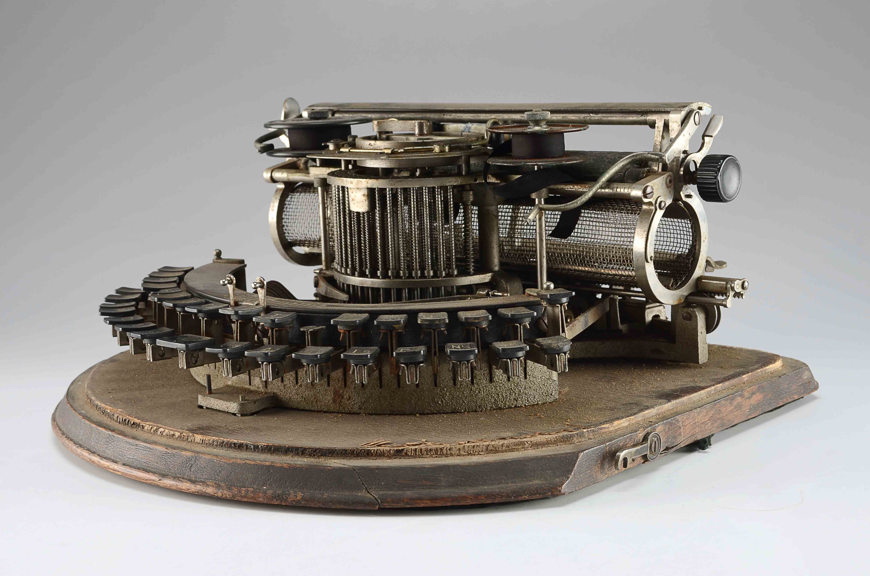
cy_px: 288
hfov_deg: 33.5
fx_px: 1447
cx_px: 435
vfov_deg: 22.5
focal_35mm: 60
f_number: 11
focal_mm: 40
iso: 100
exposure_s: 1/80
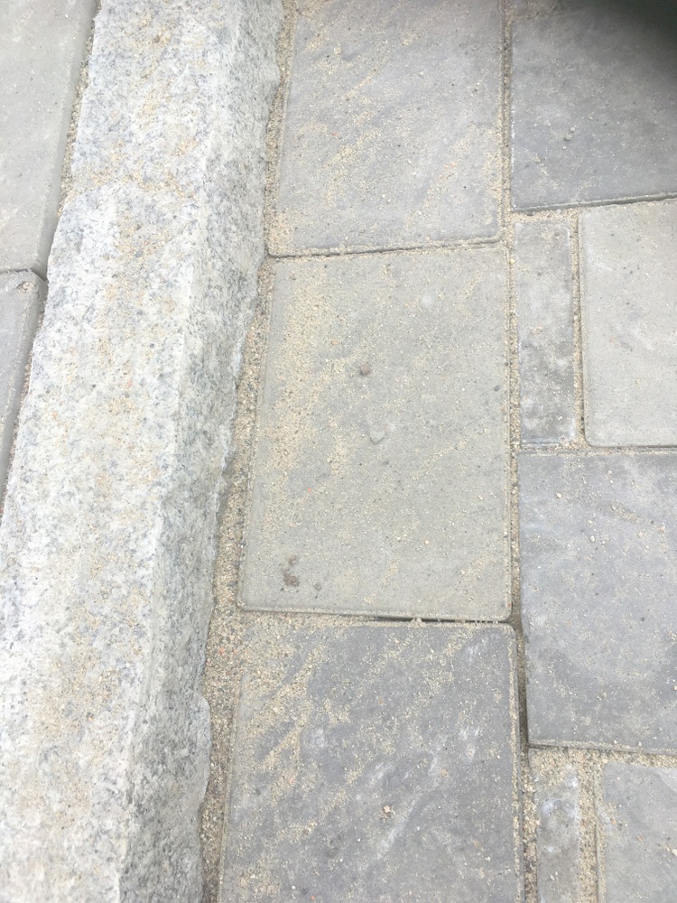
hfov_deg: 48.2
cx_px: 338
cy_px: 452
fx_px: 756
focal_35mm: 29
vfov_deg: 61.7
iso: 25
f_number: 2.2
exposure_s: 1/810
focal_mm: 4.15
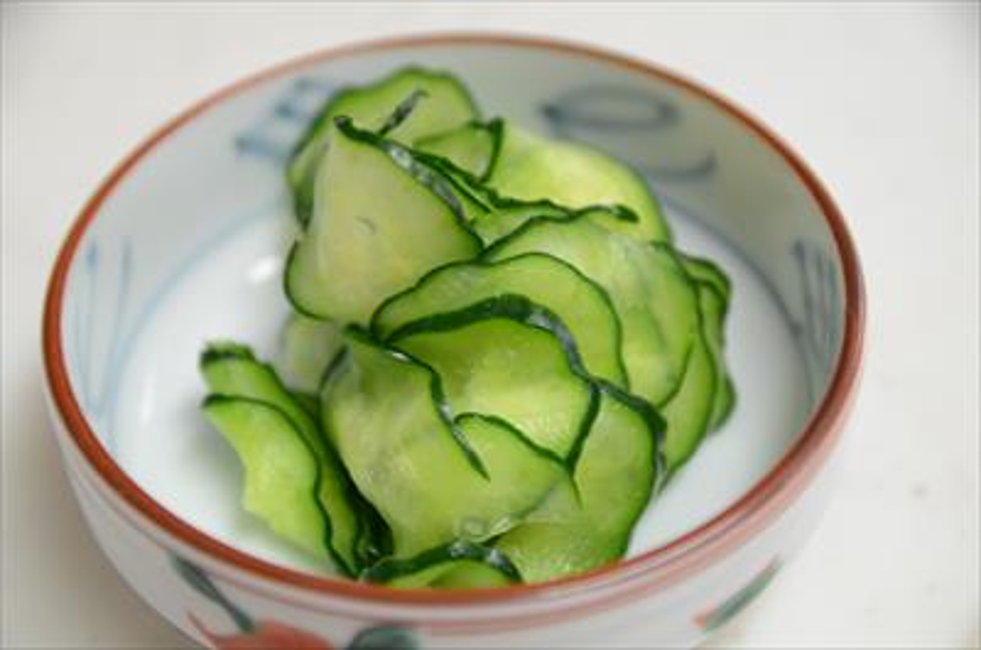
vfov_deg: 13.0
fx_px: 2856
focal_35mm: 105
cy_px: 325
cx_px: 490
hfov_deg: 19.5
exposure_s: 1/25
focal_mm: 70
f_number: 4
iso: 400
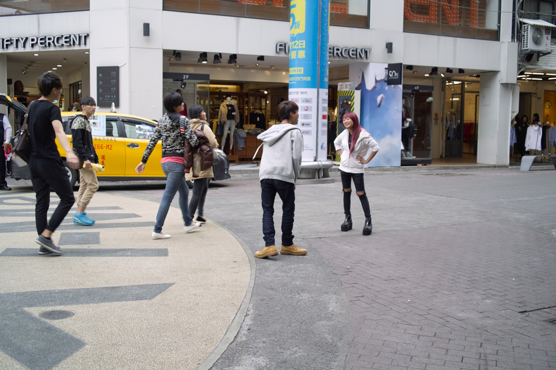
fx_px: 633
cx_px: 278
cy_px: 185
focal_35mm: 41
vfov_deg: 32.6
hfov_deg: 47.4
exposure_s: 1/80
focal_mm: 24.2
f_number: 2.8
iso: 100
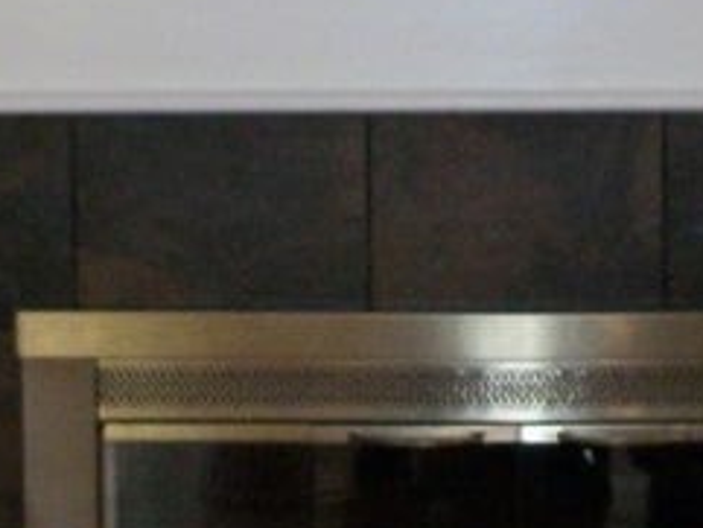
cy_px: 67
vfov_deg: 8.4
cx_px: 518
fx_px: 3596
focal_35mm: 177
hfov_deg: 11.1
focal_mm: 5.7
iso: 160
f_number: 2.9
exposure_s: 1/30
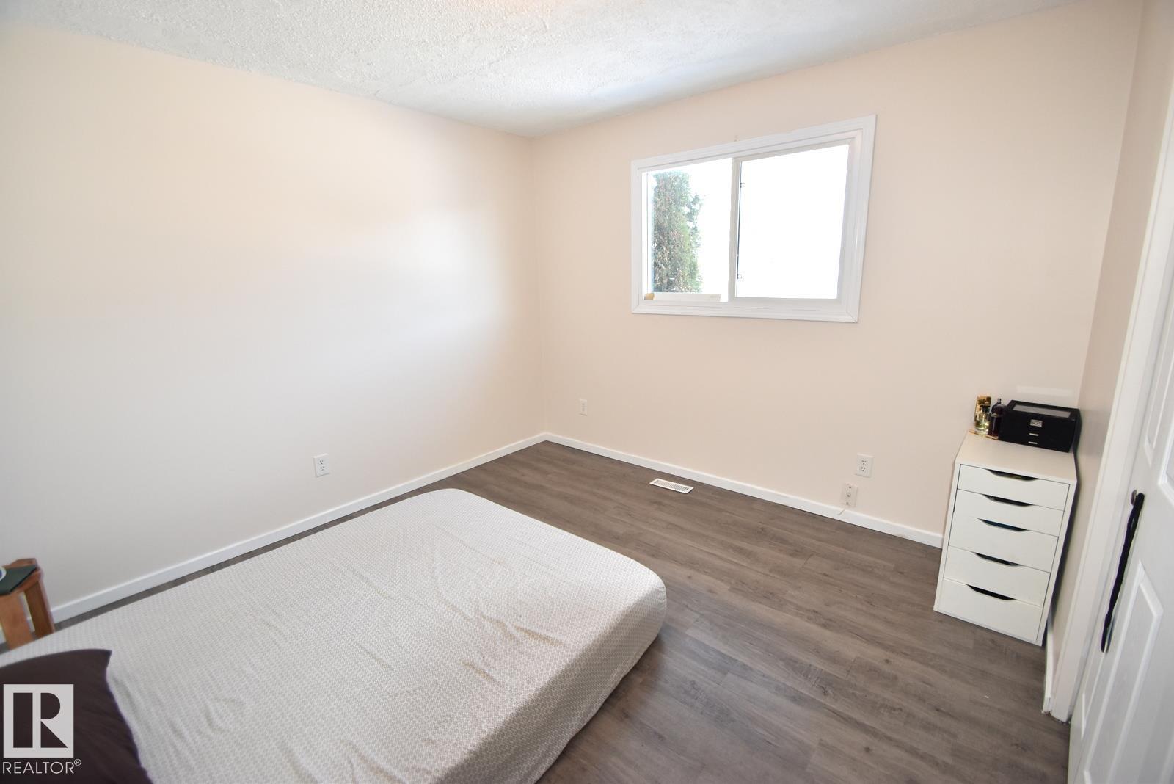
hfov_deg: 100.4
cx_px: 587
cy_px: 392
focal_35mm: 15
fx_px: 489
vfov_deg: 77.4
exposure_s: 1/125
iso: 720
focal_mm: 10
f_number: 5.6
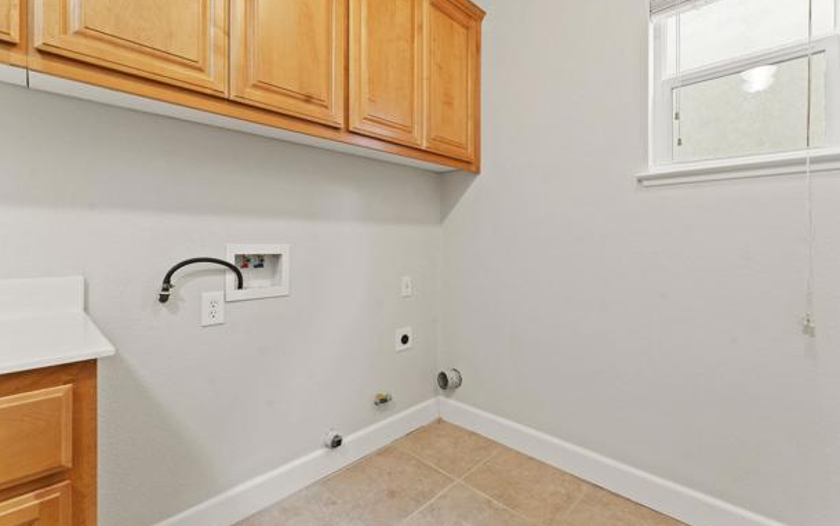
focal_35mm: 15
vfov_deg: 74.8
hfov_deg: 101.4
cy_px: 253
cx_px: 429
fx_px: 343
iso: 2000
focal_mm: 14
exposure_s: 1
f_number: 9
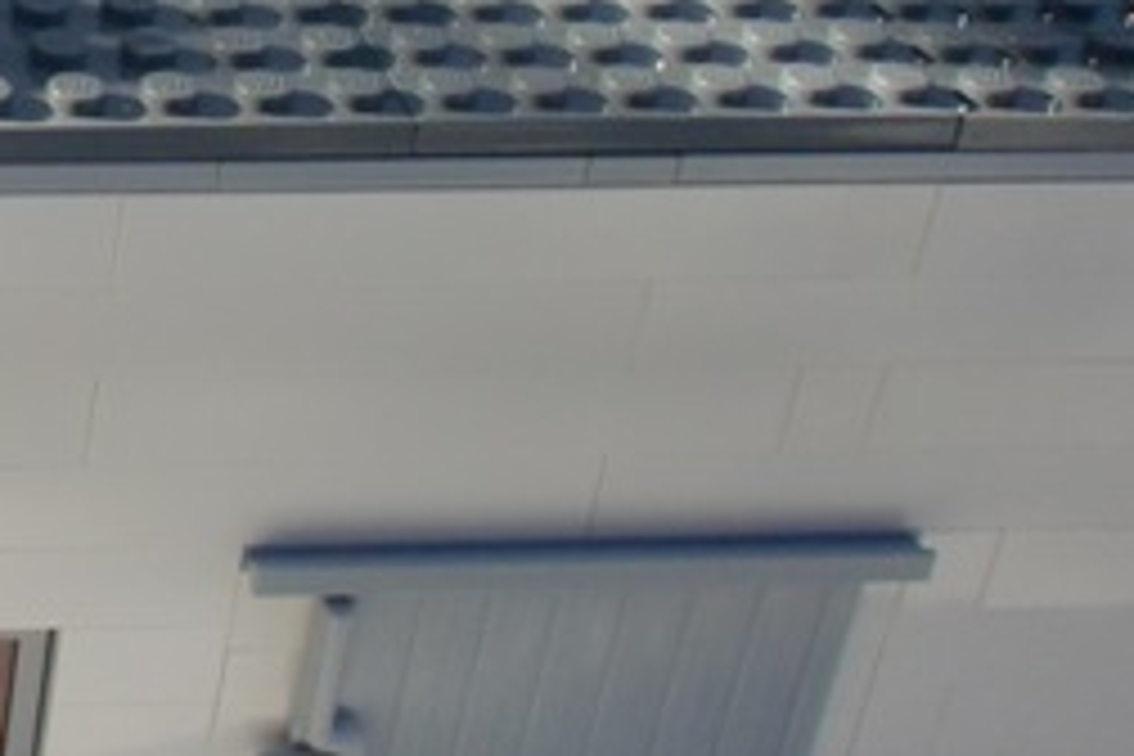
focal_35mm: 86
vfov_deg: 15.3
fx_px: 2709
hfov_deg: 20.2
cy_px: -140
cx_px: -590
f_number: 2.6
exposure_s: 1/640
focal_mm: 4.65
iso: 64
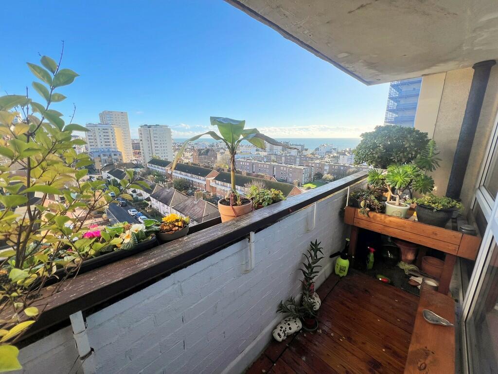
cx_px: 249
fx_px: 187
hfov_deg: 106.2
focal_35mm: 13
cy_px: 187
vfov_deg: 89.9
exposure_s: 1/536
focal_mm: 1.57
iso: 32
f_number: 1.8
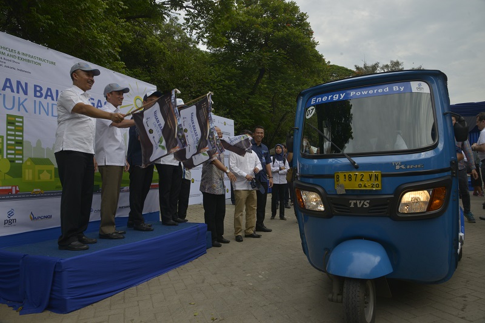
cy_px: 162
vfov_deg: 53.1
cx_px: 242
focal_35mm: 24
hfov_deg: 73.8
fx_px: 323
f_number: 10
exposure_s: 1/640
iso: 500
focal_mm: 24
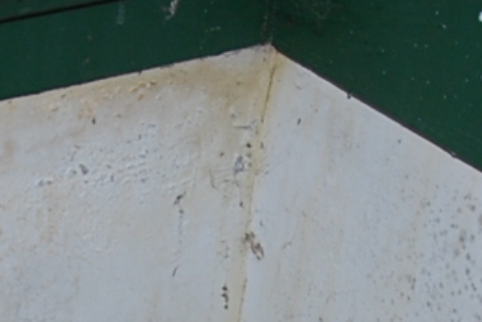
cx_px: 119
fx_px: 1582
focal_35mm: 118
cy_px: 823
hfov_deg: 17.2
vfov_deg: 9.9
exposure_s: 1/60
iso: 200
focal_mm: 13
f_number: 4.5
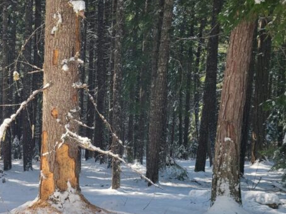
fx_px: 363
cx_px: 55
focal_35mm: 44
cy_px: 161
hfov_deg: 41.1
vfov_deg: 32.2
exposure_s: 1/377
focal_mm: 5.4
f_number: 1.8
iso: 40
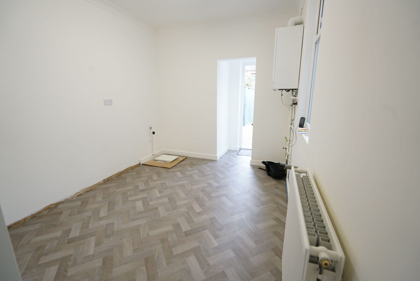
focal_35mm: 16
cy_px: 140
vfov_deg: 73.8
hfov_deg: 96.7
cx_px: 210
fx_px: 187
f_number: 5
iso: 400
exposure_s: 1/60
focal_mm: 16
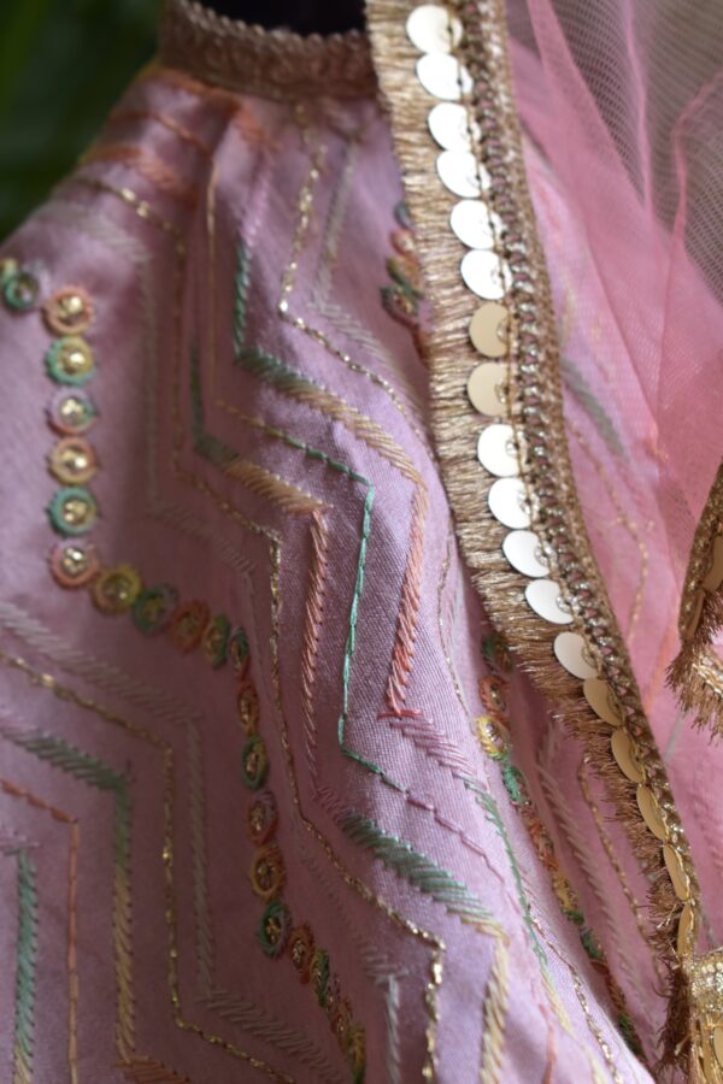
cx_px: 362
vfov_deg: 24.6
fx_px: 2485
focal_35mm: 82
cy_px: 542
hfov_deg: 16.6
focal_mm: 55
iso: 400
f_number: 7.1
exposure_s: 1/80
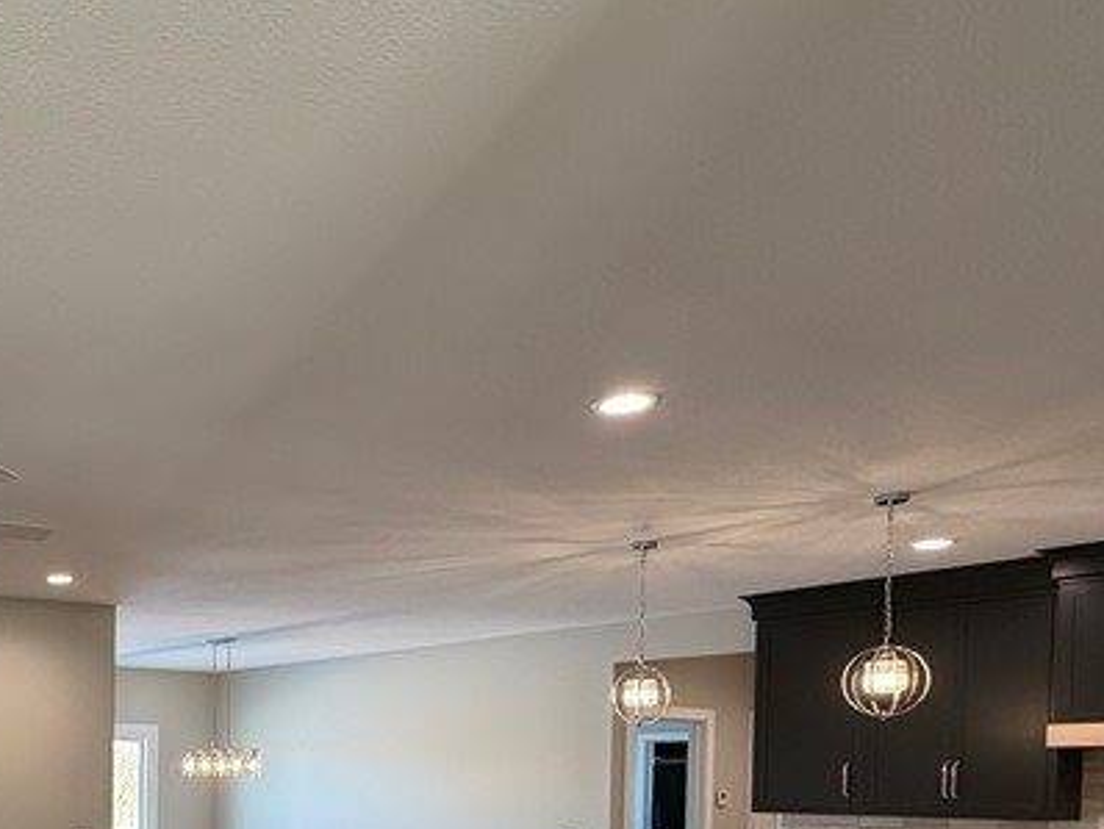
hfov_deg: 45.0
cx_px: 47
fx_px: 1149
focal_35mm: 36
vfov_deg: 36.0
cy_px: 818
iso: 250
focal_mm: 2.22
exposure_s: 1/120
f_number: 2.2
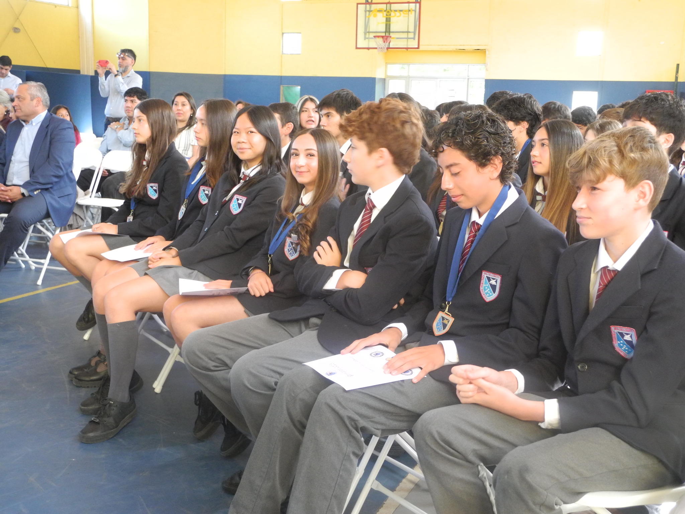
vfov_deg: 32.2
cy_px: 257
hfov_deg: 42.1
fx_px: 890
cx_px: 342
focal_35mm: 45
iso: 400
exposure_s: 1/25
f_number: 3.2
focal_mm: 9.7
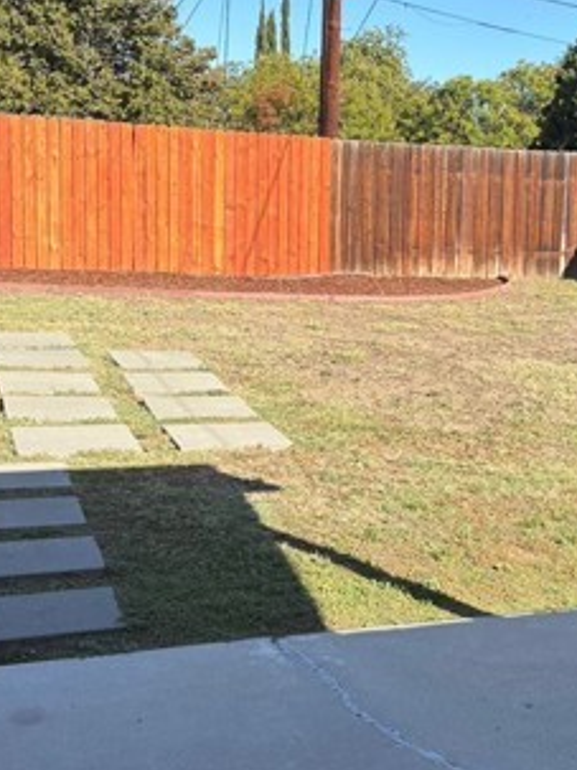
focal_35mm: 55
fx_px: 1223
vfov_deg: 34.9
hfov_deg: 26.1
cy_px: 343
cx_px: 452
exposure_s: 1/1783
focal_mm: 5.96
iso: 50
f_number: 1.6
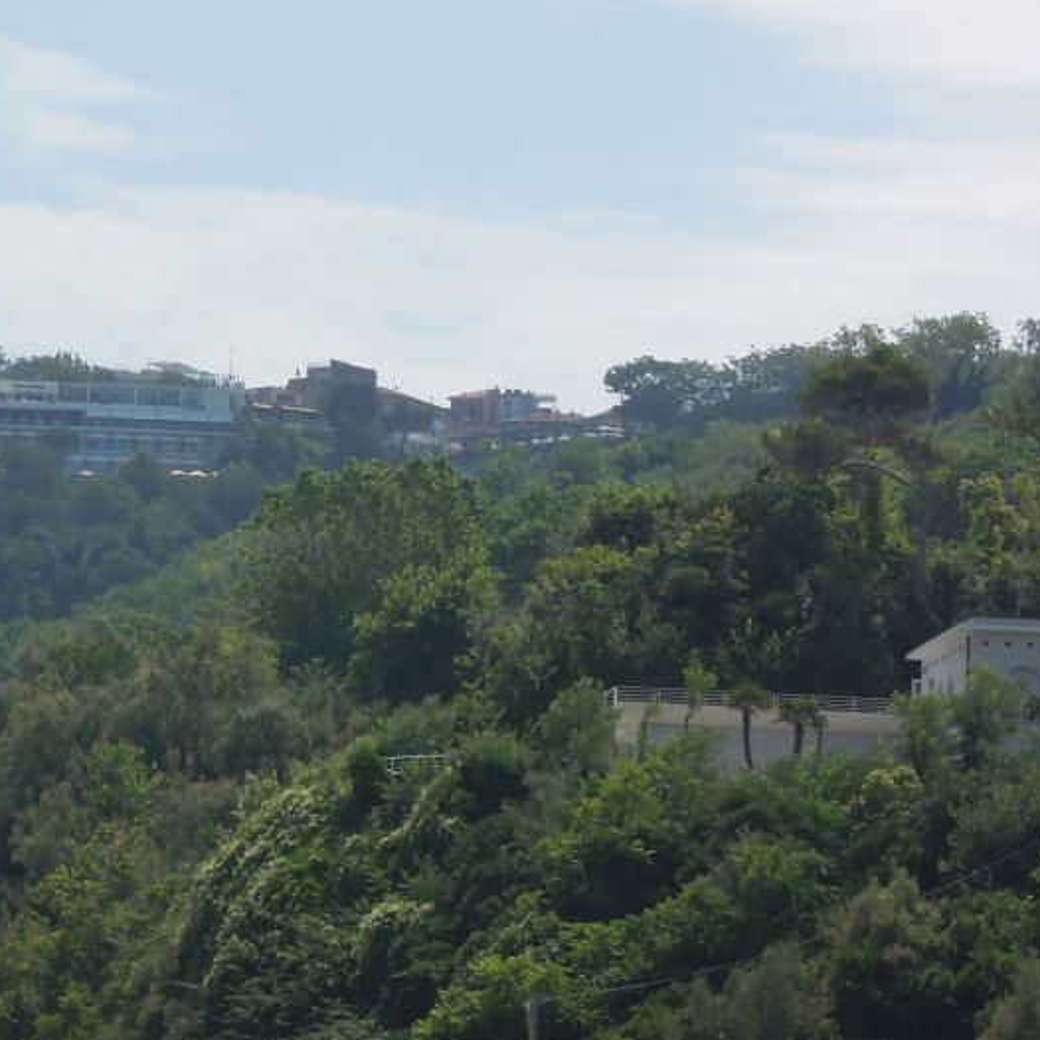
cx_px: 134
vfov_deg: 10.2
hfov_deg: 10.1
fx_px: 5846
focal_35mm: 172
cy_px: 500
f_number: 5.5
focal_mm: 17.9
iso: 160
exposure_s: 1/1250
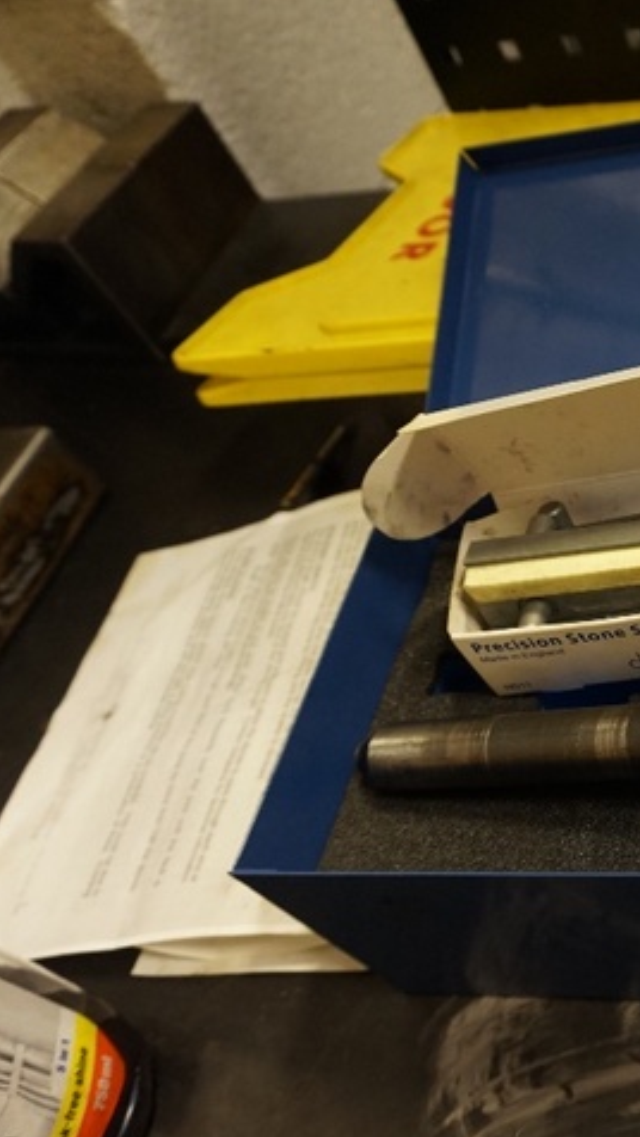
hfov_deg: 26.2
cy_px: 568
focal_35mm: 38
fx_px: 1146
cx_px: 850
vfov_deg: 52.8
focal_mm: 16
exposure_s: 1/60
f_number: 4
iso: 1250
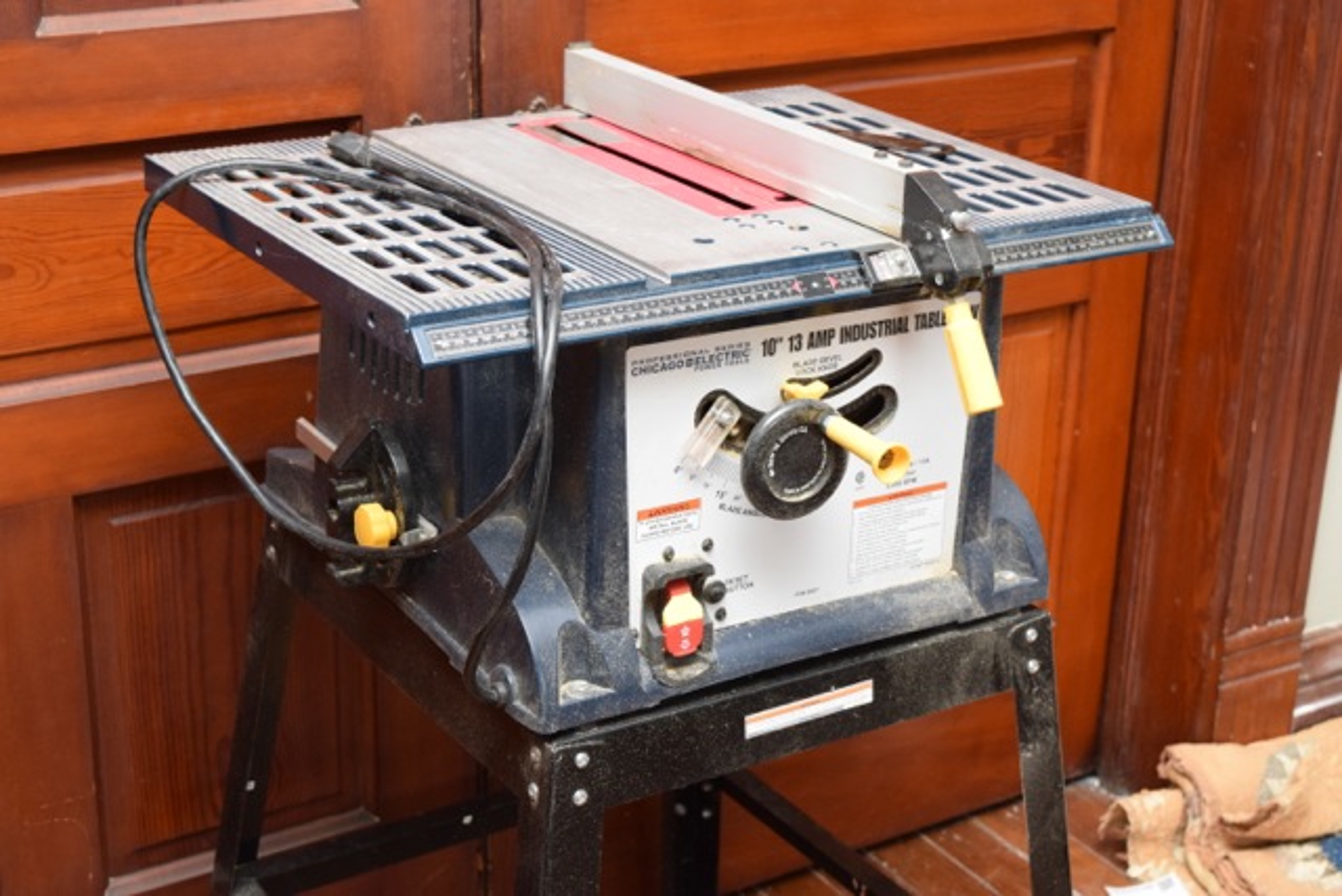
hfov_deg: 33.4
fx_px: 2237
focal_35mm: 60
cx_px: 671
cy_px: 448
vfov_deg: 22.6
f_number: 5.6
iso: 1600
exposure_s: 1/125
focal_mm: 40
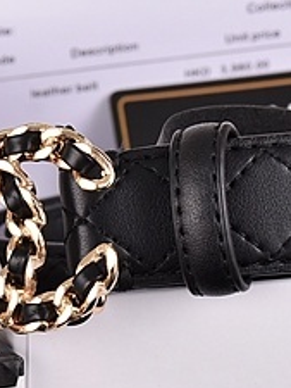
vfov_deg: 5.5
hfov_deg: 4.1
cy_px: 155
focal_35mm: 359
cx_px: -19
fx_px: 4020
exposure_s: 1/125
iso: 1100
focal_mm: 105
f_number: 16
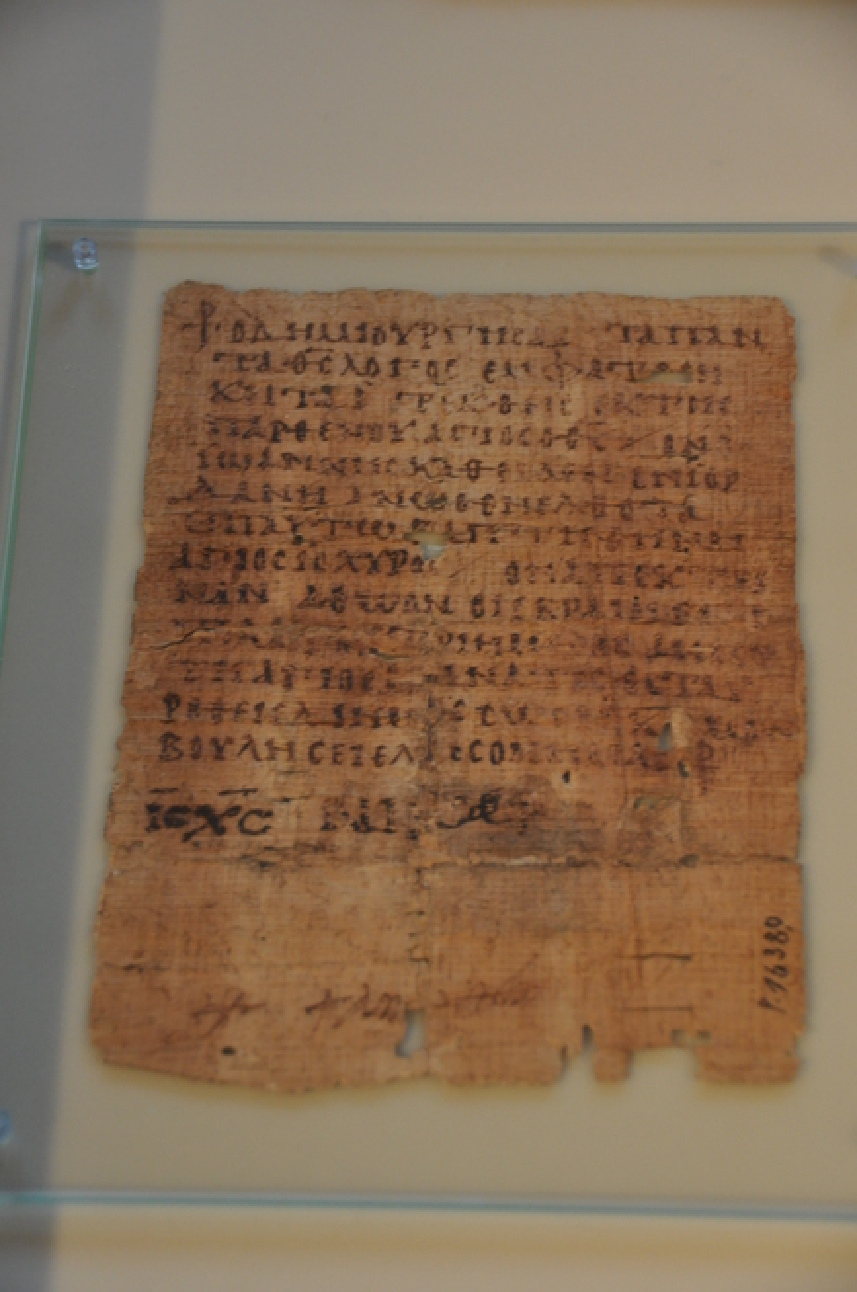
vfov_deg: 21.9
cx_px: 428
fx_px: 3333
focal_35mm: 93
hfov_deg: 14.7
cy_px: 646
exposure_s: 1/15
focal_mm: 62
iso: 1000
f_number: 4.8
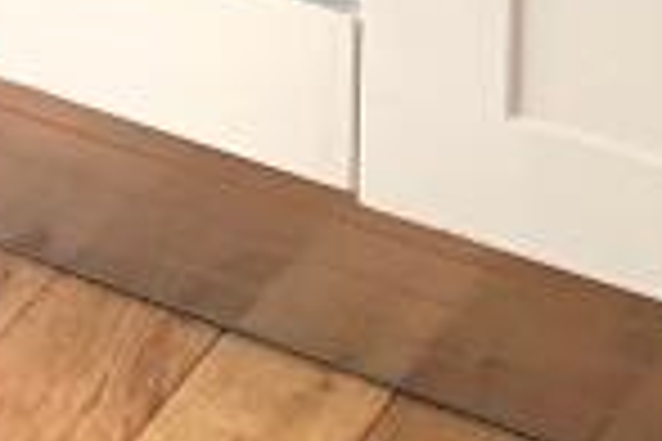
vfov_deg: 6.3
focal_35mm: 188
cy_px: -1138
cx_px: -1220
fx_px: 3457
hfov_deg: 9.1
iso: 25
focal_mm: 4.25
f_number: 1.8
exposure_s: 1/206
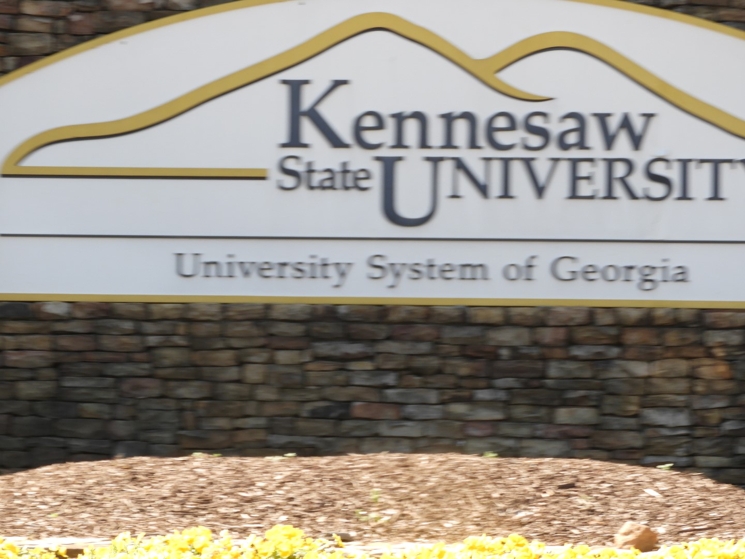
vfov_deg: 8.7
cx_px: 372
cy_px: 280
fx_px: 3659
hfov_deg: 11.6
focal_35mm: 170
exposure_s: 1/125
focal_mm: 30.5
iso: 100
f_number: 5.2
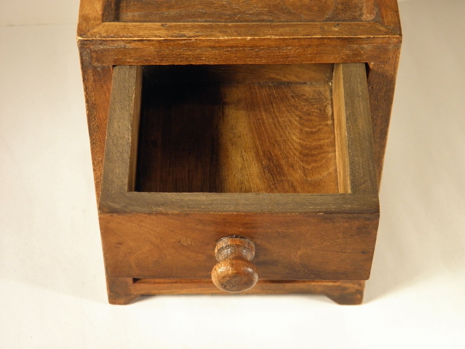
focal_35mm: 80
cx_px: 232
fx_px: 1075
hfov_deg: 24.4
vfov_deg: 18.4
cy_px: 174
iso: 200
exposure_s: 1/30
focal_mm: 14.3
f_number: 4.4
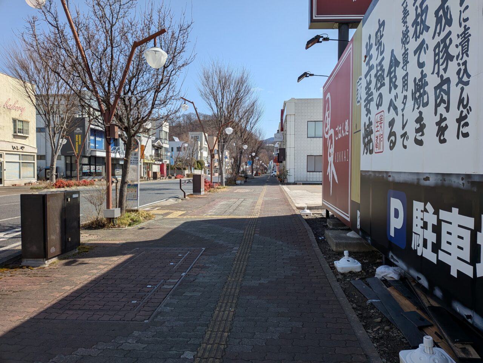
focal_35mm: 24
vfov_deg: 56.8
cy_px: 182
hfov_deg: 71.6
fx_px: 335
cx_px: 242
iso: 29
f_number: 1.7
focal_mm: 4.53
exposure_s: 1/1479
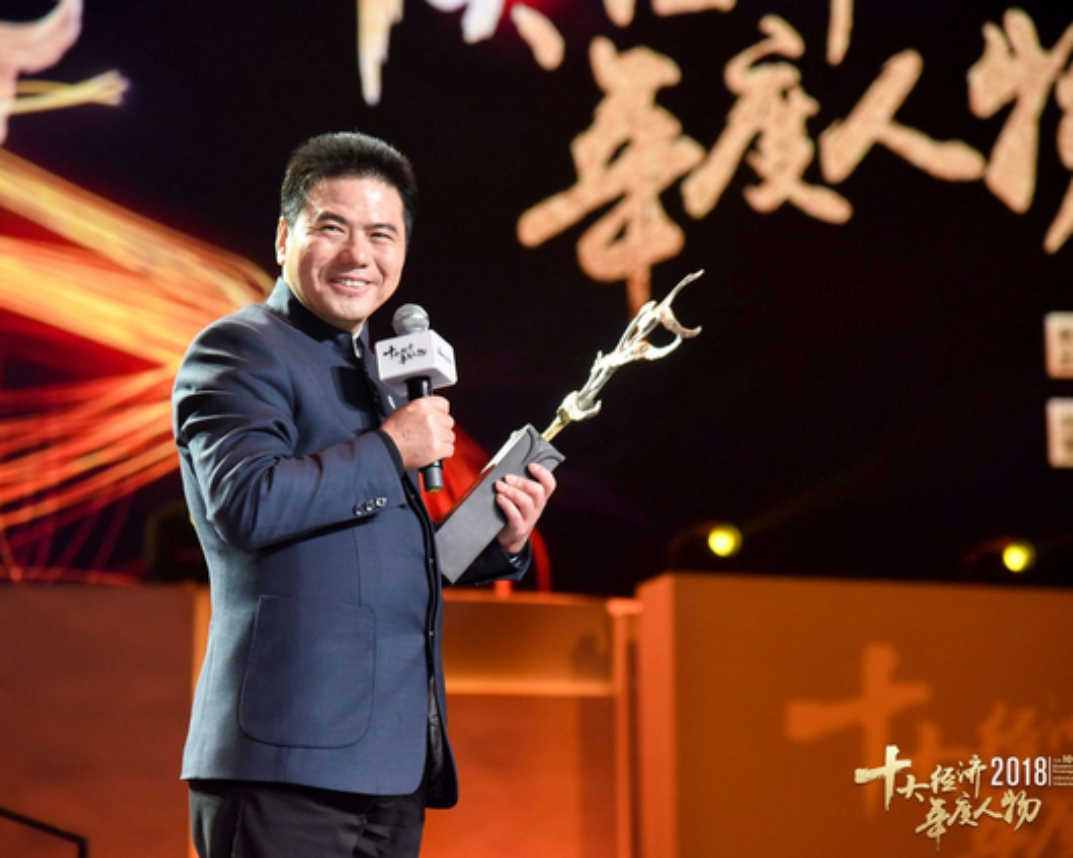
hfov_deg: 14.2
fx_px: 4319
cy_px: 428
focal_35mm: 136
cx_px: 490
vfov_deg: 11.4
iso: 1250
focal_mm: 120
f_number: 4.5
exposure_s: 1/125
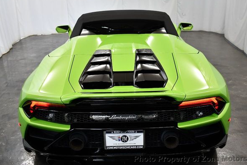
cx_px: 127
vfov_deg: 34.3
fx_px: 268
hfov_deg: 49.5
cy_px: 77
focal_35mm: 39
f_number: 3.5
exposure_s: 1/250
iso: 800
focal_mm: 18
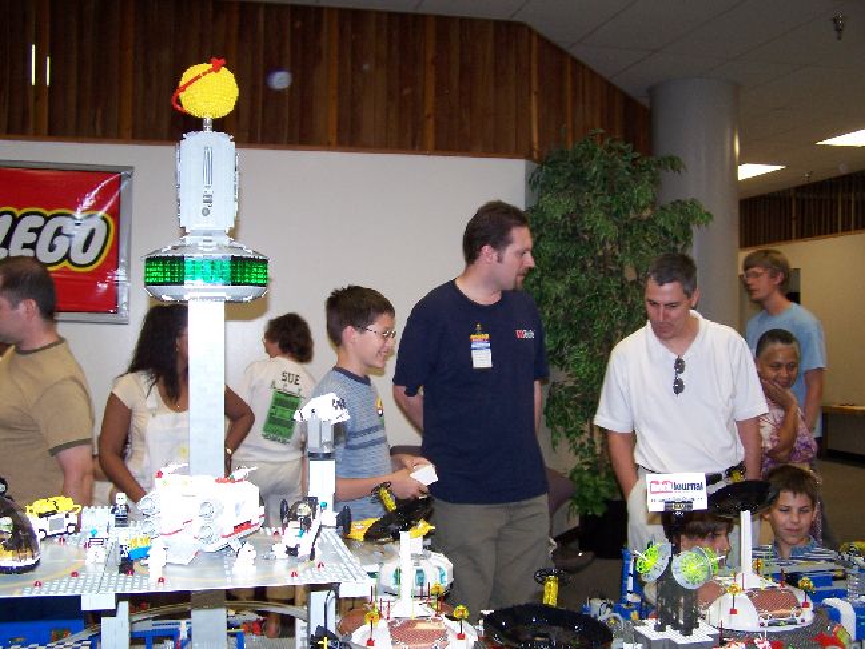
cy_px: 324
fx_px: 950
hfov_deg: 49.0
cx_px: 432
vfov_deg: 37.7
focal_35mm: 38
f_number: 2.8
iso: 140
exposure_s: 1/60
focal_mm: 6.3
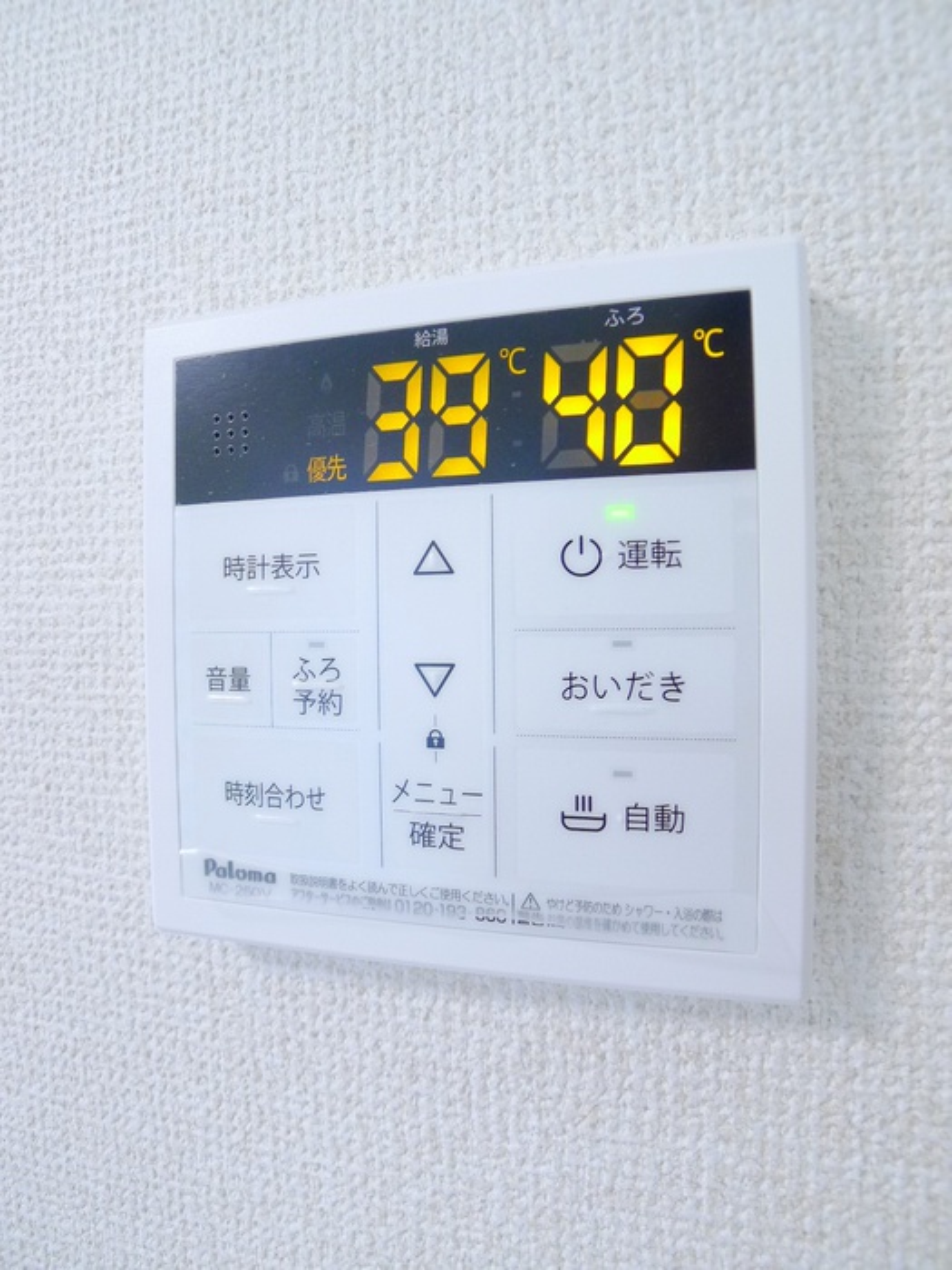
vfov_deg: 71.6
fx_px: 880
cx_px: 476
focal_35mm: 24
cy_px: 635
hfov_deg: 56.8
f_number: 2
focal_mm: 5.1
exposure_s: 1/60
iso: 250
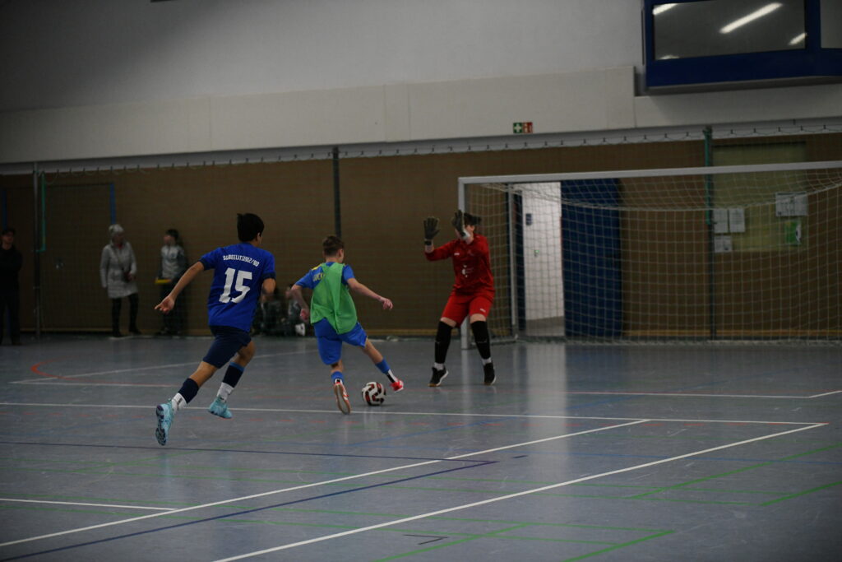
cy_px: 281
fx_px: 2222
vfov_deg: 14.4
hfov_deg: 21.5
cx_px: 421
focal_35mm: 95
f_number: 2.8
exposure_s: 1/1250
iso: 5000
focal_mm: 95
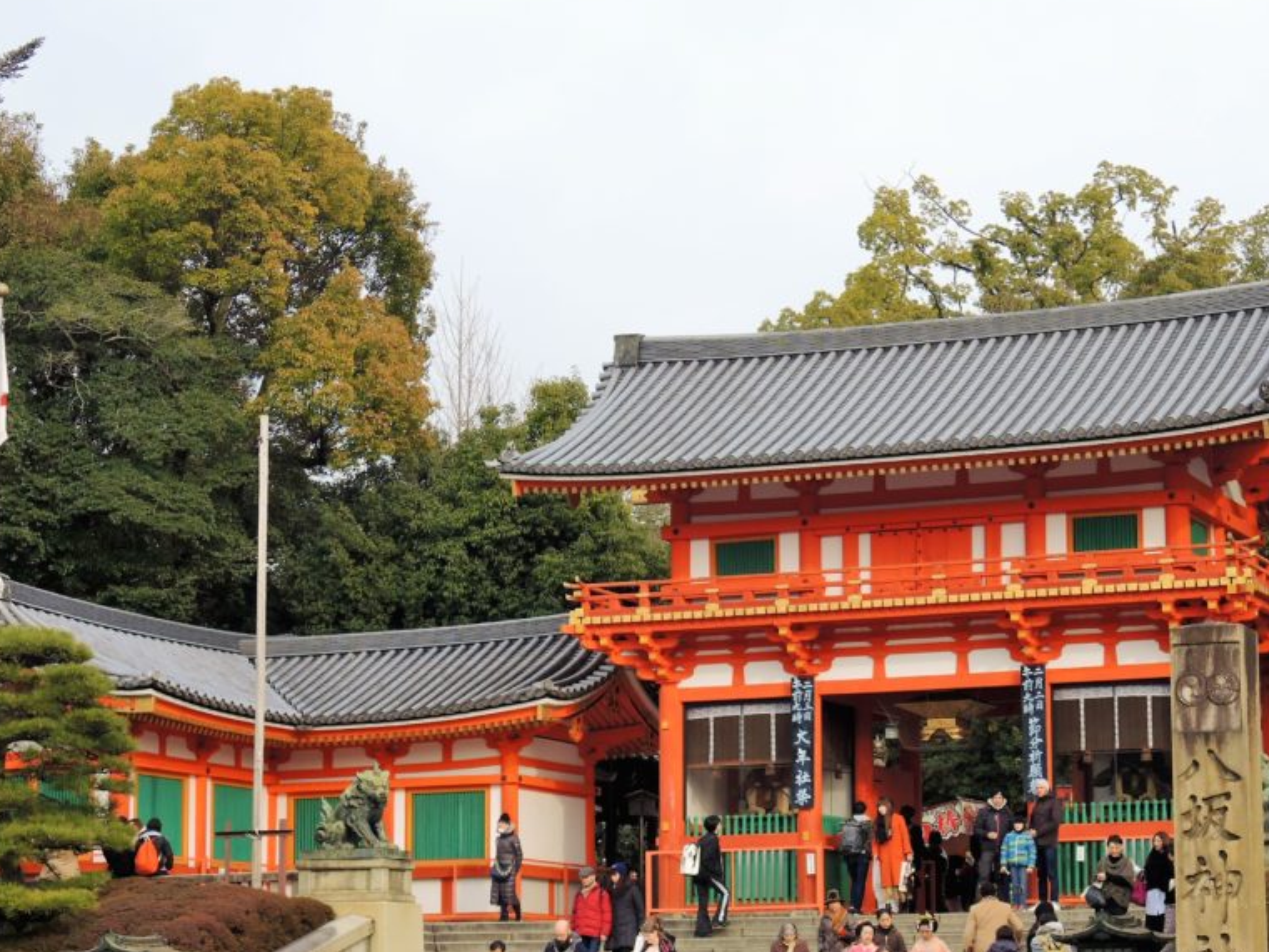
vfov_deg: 18.9
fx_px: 2860
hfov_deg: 24.9
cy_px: 562
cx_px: 792
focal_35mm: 78
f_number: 2.8
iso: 80
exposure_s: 1/400
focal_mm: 12.5
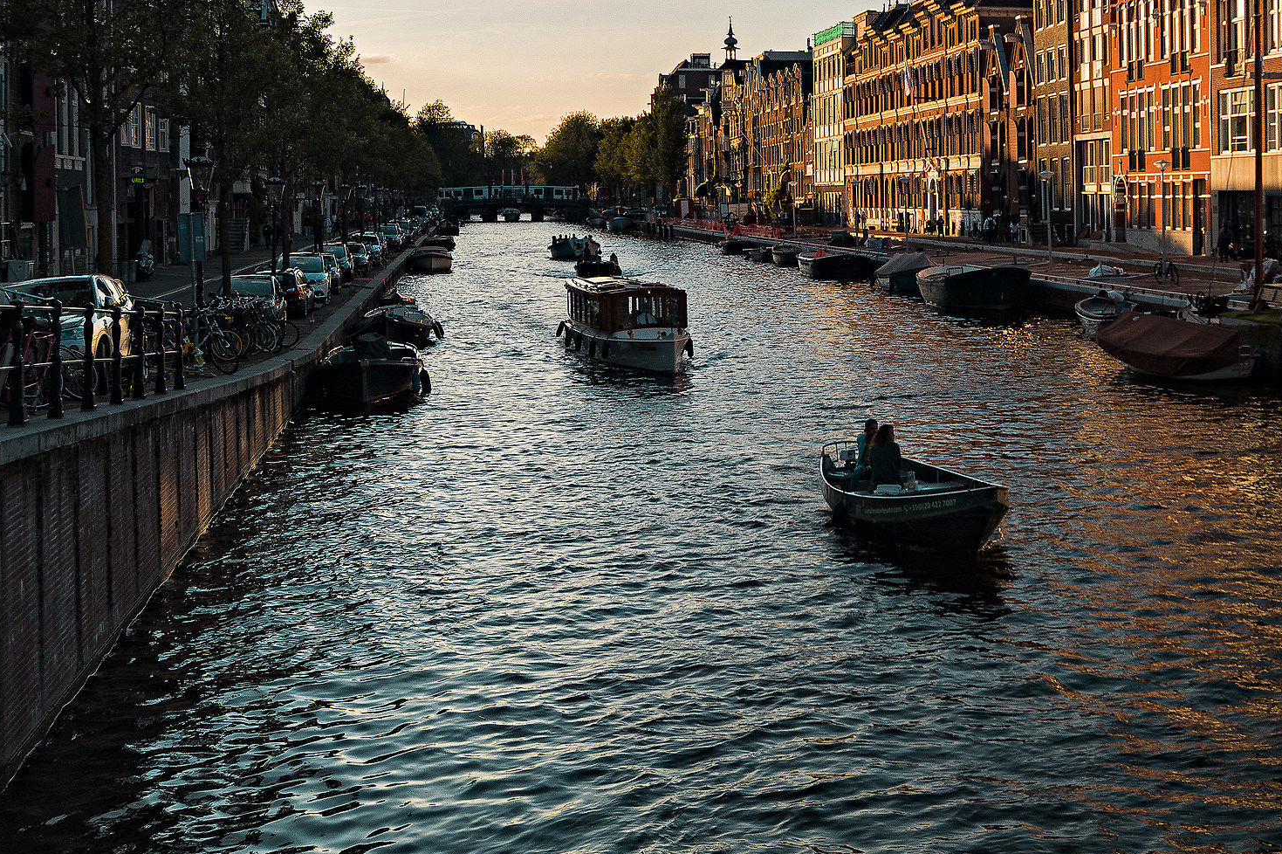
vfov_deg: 27.1
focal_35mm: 49
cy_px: 207
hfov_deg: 39.2
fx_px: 1744
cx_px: 972
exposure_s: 1/160
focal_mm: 20
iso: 100
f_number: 6.3
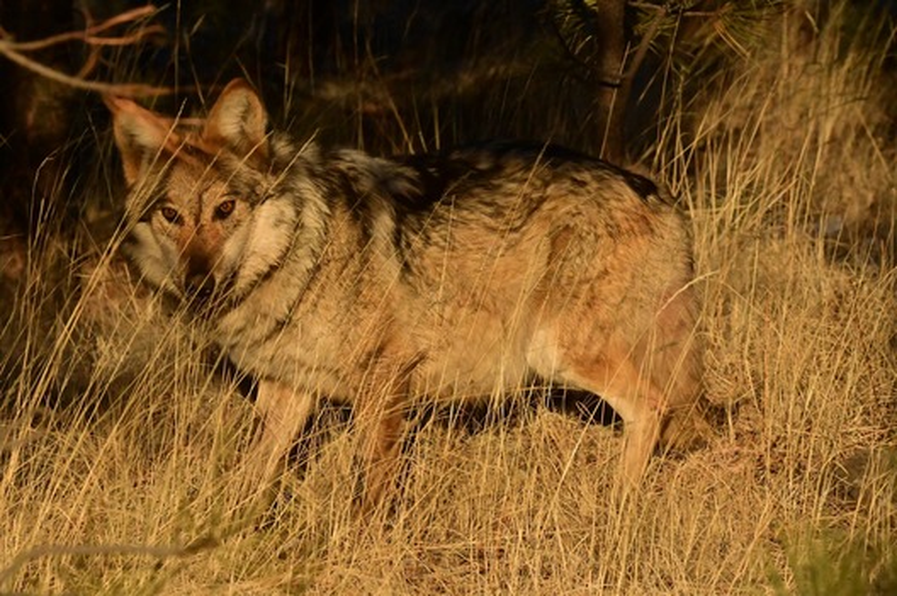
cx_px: 448
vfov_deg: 5.7
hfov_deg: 8.6
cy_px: 298
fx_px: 5974
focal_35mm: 240
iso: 5000
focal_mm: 240
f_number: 16
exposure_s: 1/4000
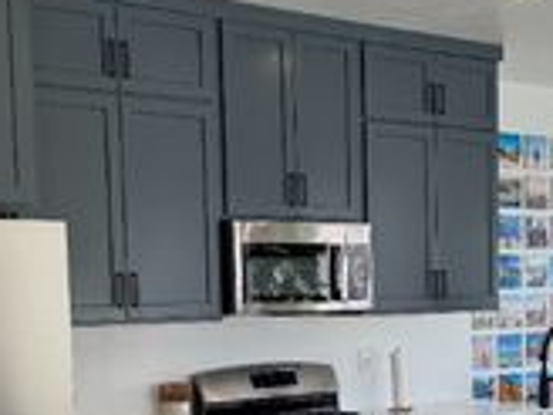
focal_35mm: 73
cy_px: 369
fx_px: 1166
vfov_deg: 19.8
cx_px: 391
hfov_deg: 26.4
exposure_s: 1/330
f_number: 1.78
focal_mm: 6.76
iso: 100
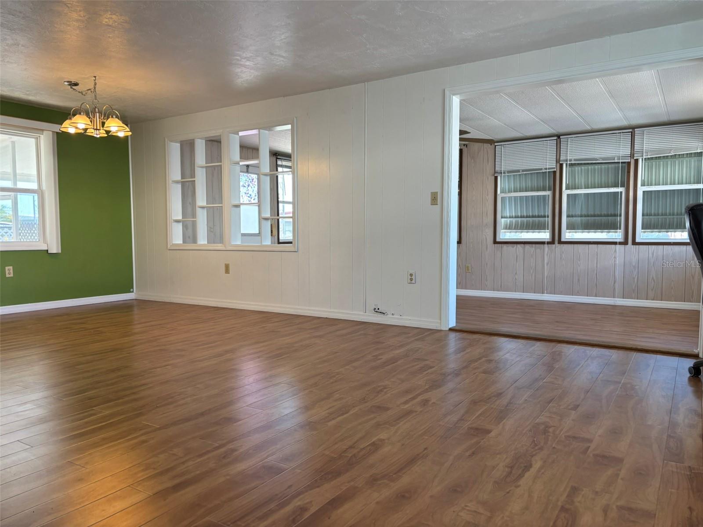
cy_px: 264
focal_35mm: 26
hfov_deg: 67.3
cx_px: 352
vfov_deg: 53.1
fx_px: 528
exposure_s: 1/120
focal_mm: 5.96
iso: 100
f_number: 1.6
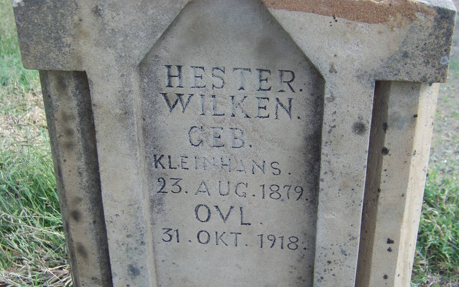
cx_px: 233
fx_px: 663
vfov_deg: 24.4
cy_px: 159
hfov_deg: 38.2
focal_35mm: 53
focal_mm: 7.6
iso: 64
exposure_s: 1/125
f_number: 2.8
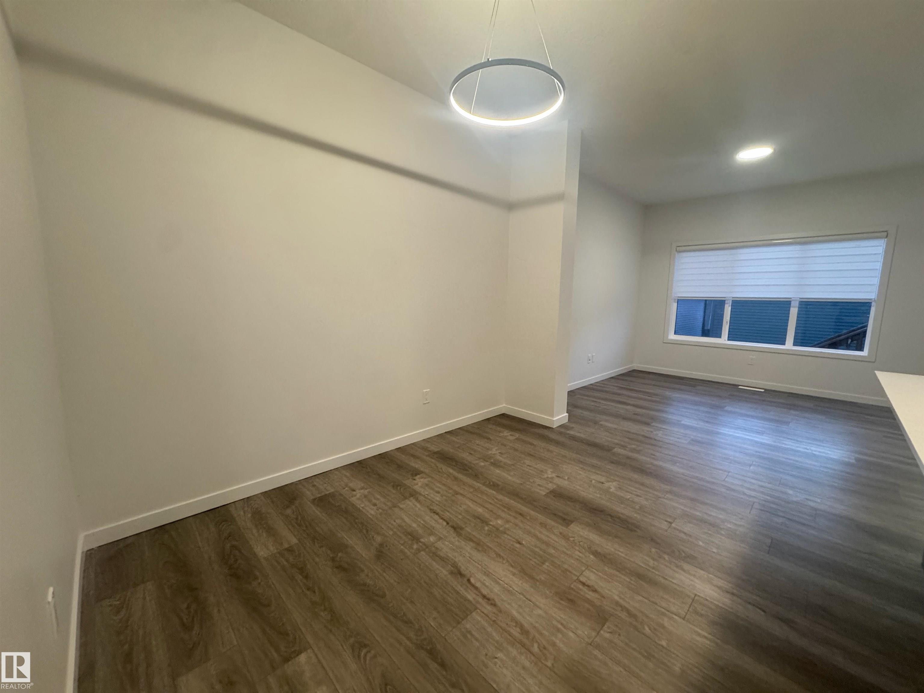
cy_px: 346
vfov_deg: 85.7
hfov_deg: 102.1
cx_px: 462
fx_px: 374
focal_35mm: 14
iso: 320
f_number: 2.2
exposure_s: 1/120
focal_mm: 2.22
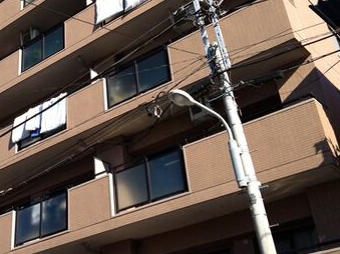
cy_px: 37
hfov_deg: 30.6
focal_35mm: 62
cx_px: 79
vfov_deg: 23.2
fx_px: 609
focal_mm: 4.28
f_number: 2.4
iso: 50
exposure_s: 1/986
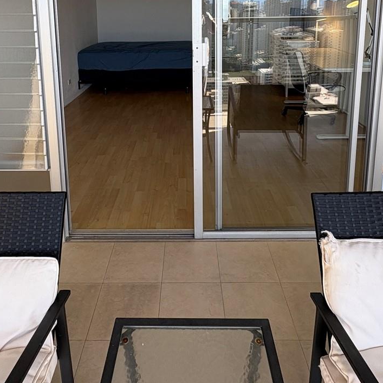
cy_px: 61
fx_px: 350
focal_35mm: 28
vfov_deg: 52.4
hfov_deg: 57.3
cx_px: 185
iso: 40
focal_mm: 2.22
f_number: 2.2
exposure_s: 1/281
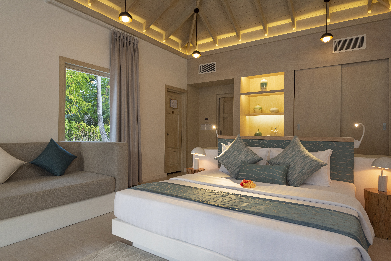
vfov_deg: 57.3
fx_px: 239
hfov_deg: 78.6
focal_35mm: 22
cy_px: 130
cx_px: 196
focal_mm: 22
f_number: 6.3
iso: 250
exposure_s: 1/13
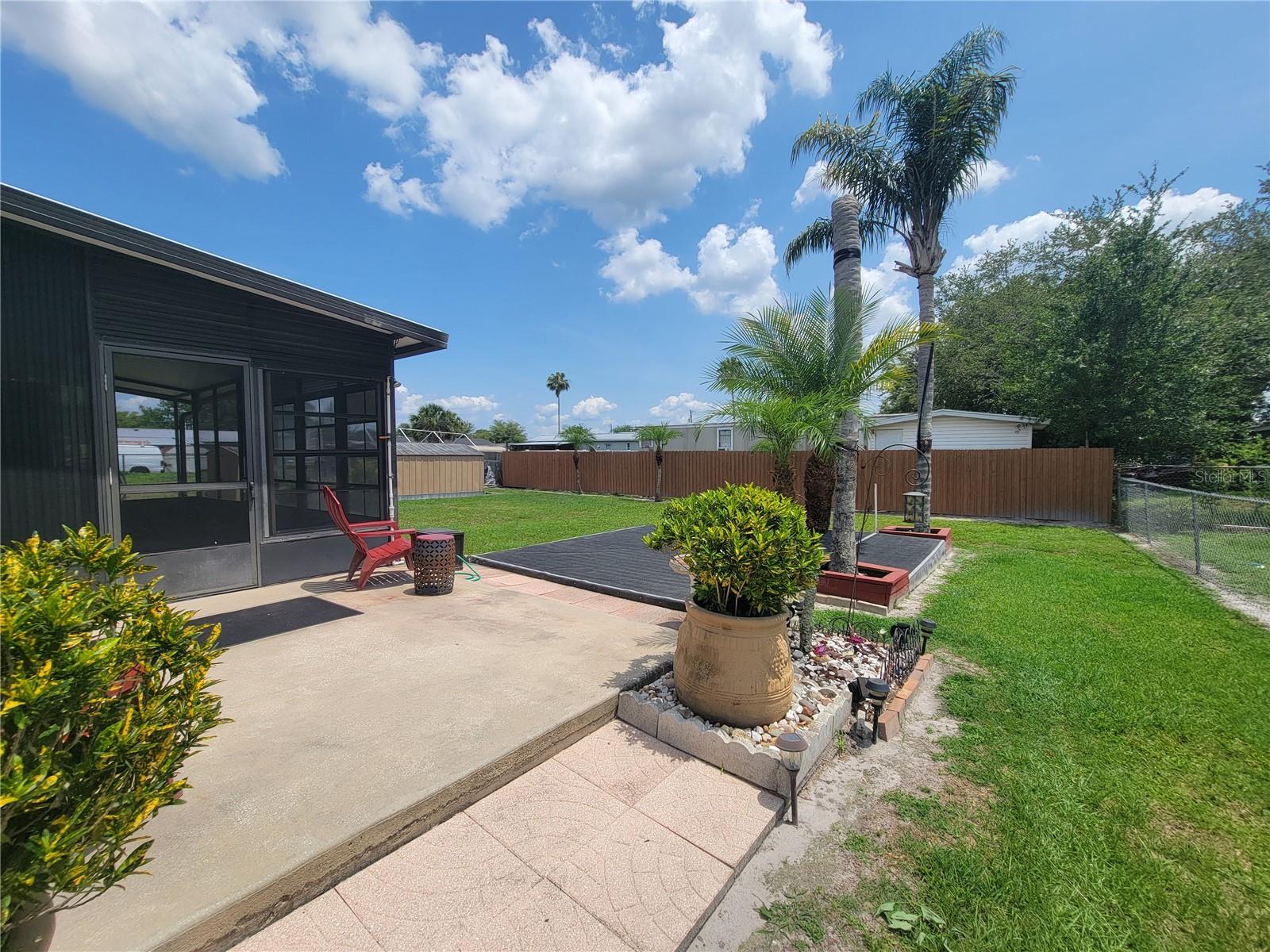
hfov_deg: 106.2
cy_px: 476
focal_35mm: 13
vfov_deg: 89.9
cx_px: 635
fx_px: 477
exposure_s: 1/2308
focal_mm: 2.2
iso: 50
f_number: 2.2
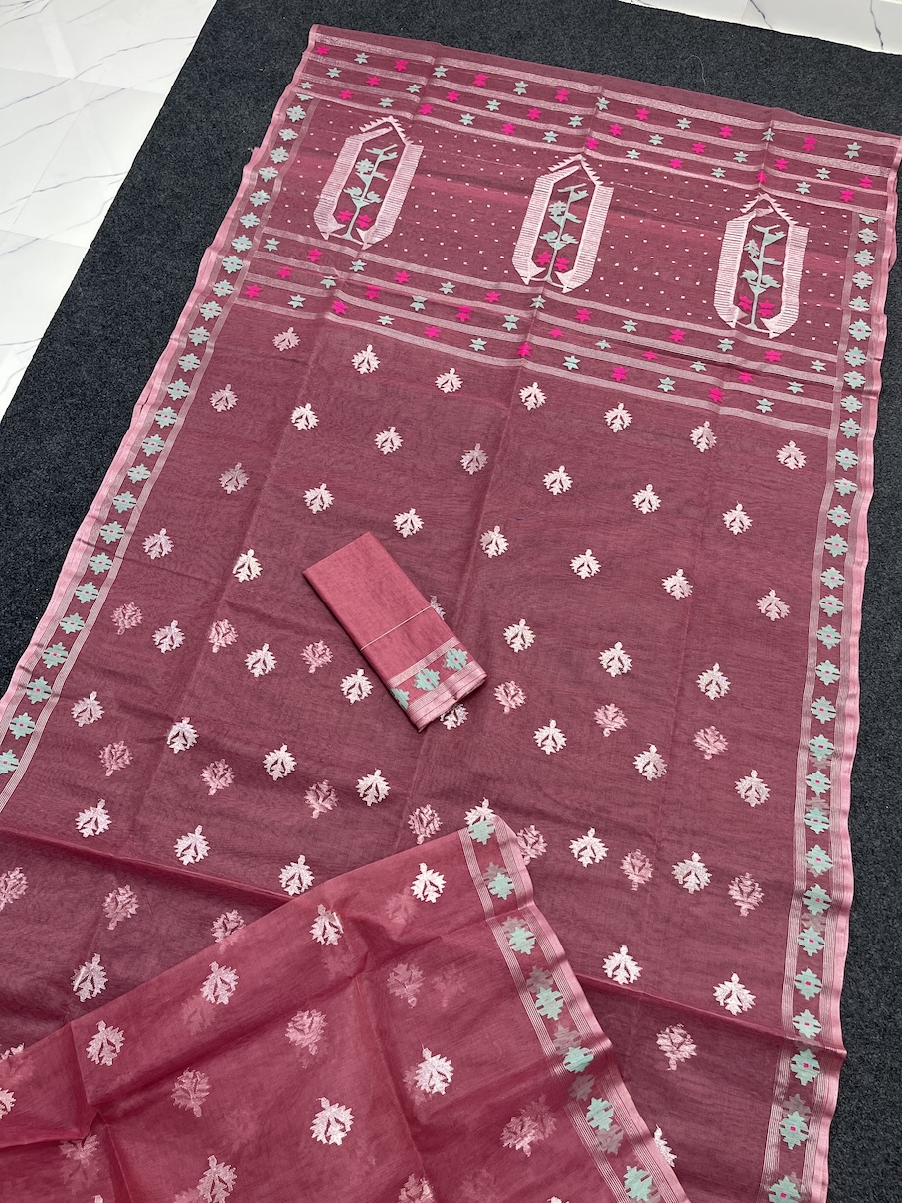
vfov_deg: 67.3
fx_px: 904
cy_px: 602
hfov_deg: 53.0
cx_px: 451
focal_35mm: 26
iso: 100
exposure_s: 1/121
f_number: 1.6
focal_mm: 5.1
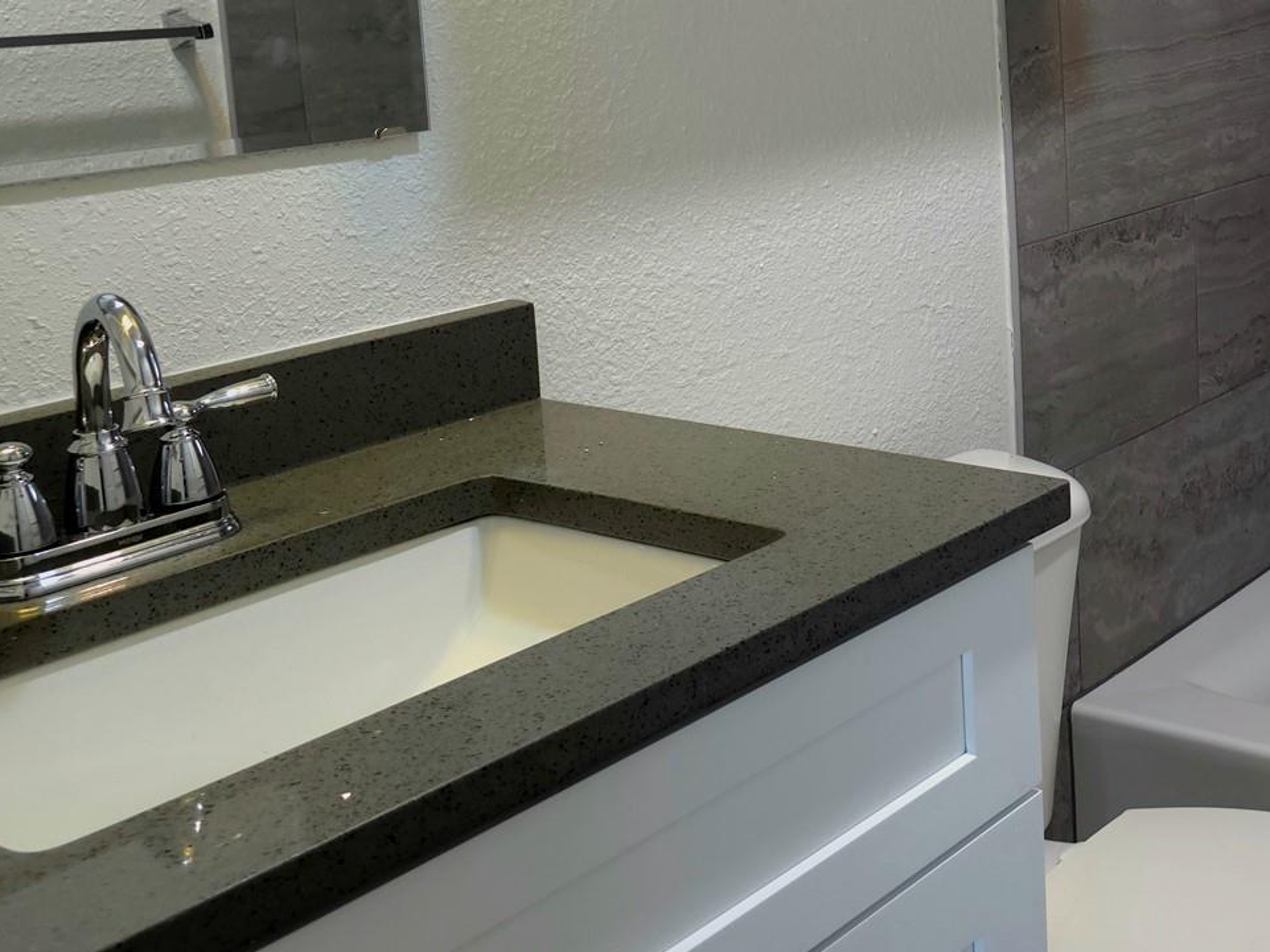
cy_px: 180
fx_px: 1798
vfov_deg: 29.0
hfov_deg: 35.0
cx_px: 1296
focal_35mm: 49
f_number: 1.7
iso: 80
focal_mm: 6.3
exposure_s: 1/60.2
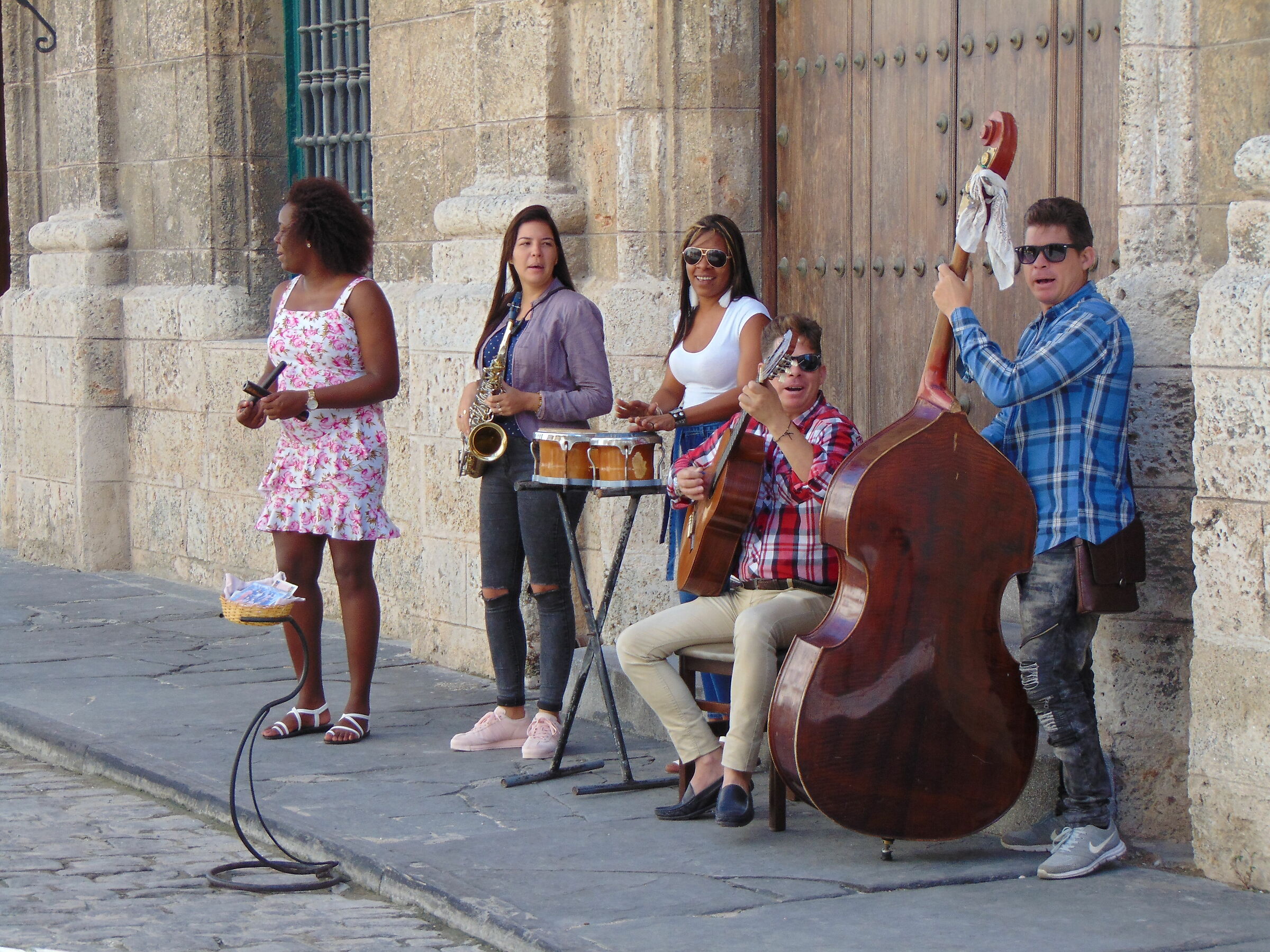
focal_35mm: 108
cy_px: 476
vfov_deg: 13.7
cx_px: 635
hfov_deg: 18.2
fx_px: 3962
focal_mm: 19.4
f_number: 3.9
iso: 80
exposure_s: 1/200
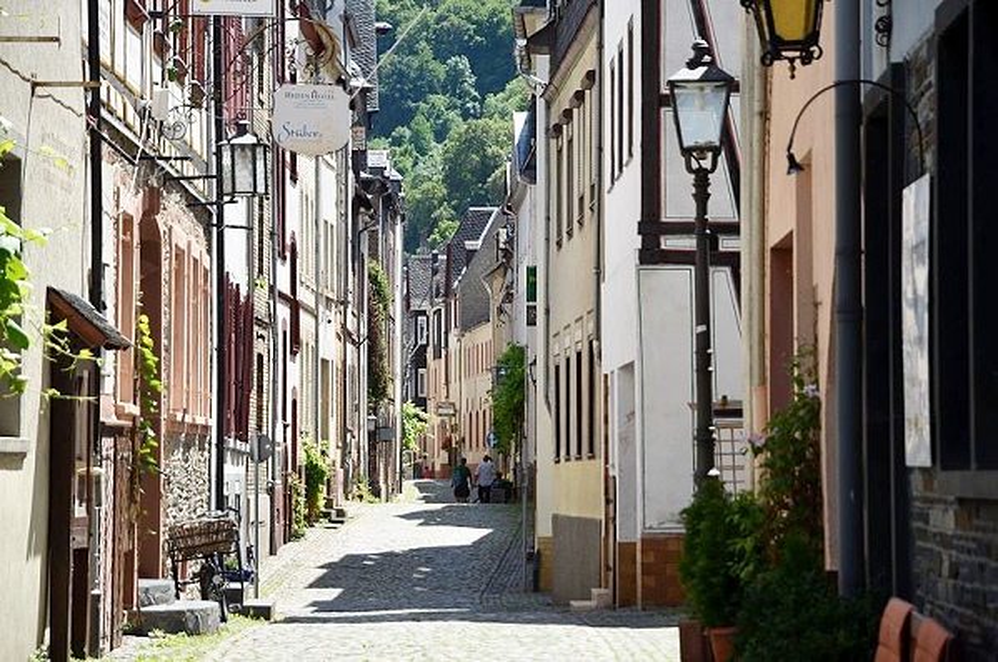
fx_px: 3528
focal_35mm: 128
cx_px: 499
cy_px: 331
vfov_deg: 10.7
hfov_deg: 16.1
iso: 200
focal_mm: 85
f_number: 6.3
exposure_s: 1/500
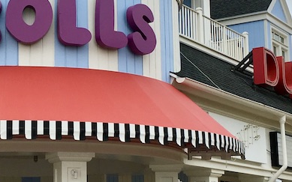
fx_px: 645
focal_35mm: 81
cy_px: 83
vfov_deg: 16.1
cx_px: 6
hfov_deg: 24.5
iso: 25
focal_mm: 4.15
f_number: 2.2
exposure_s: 1/810
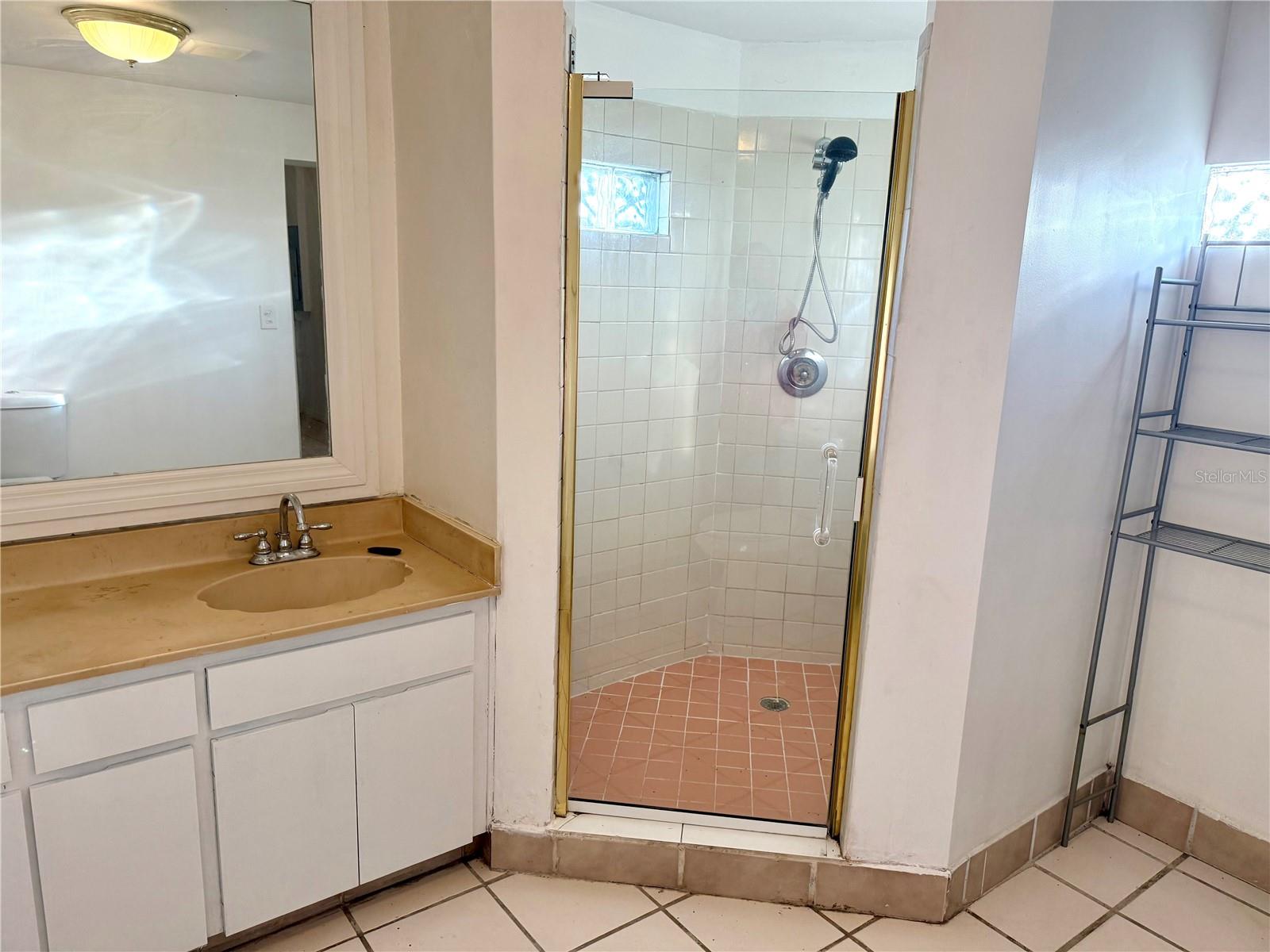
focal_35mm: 24
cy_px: 476
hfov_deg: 71.6
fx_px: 881
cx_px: 635
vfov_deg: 56.8
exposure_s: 1/225
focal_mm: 6.76
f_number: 1.78
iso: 160
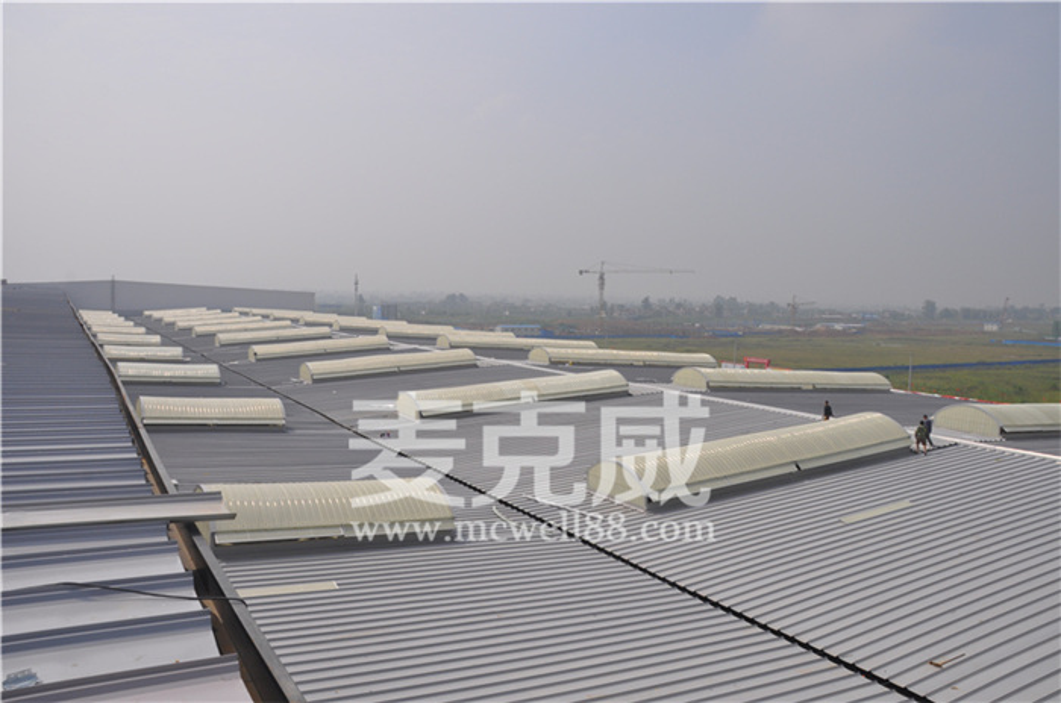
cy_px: 352
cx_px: 530
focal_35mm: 27
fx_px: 794
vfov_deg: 47.8
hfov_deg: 67.5
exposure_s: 1/400
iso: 200
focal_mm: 18
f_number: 10
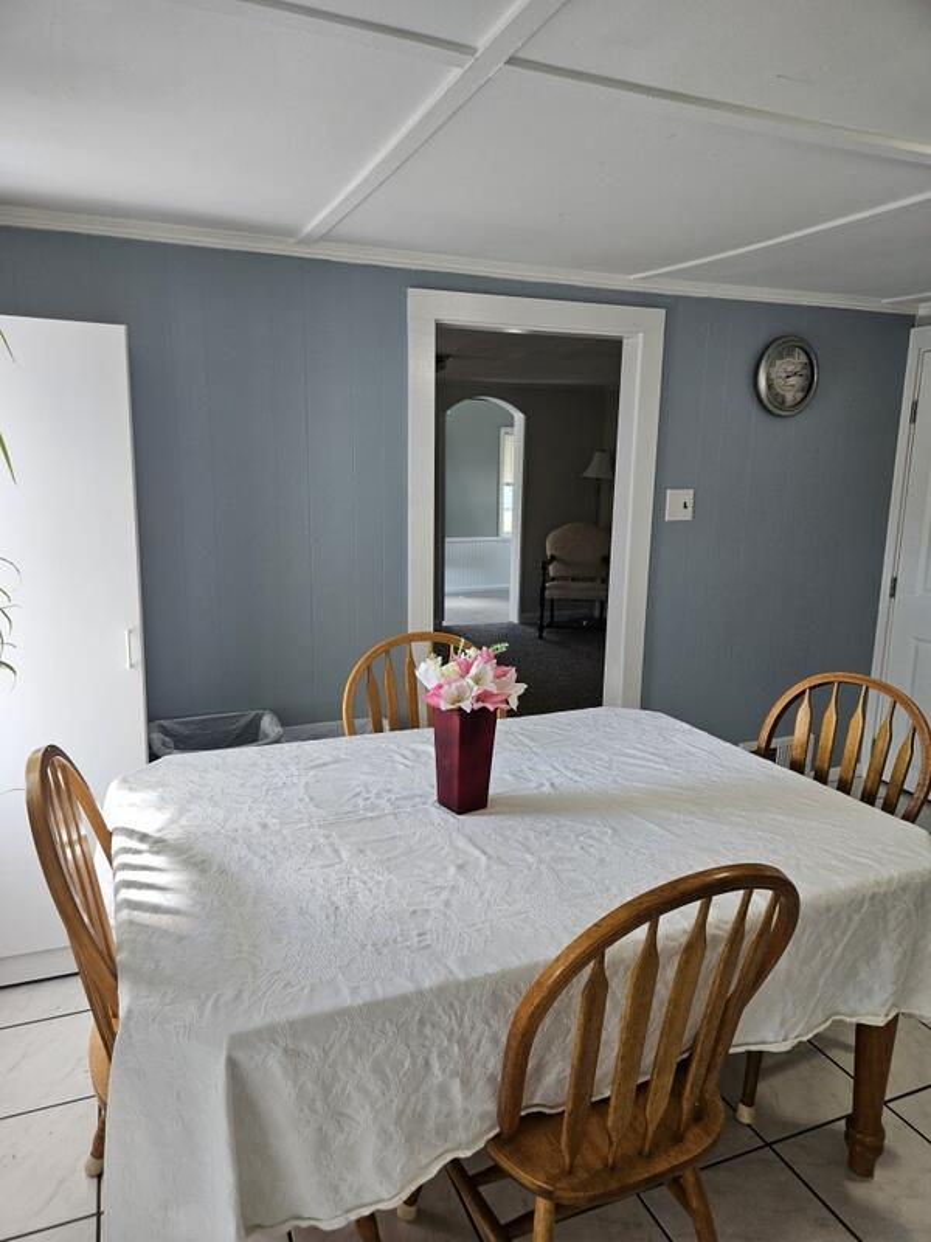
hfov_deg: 58.9
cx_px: 466
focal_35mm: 23
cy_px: 621
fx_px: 825
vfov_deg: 73.9
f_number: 1.8
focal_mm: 5.4
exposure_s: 1/120
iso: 125
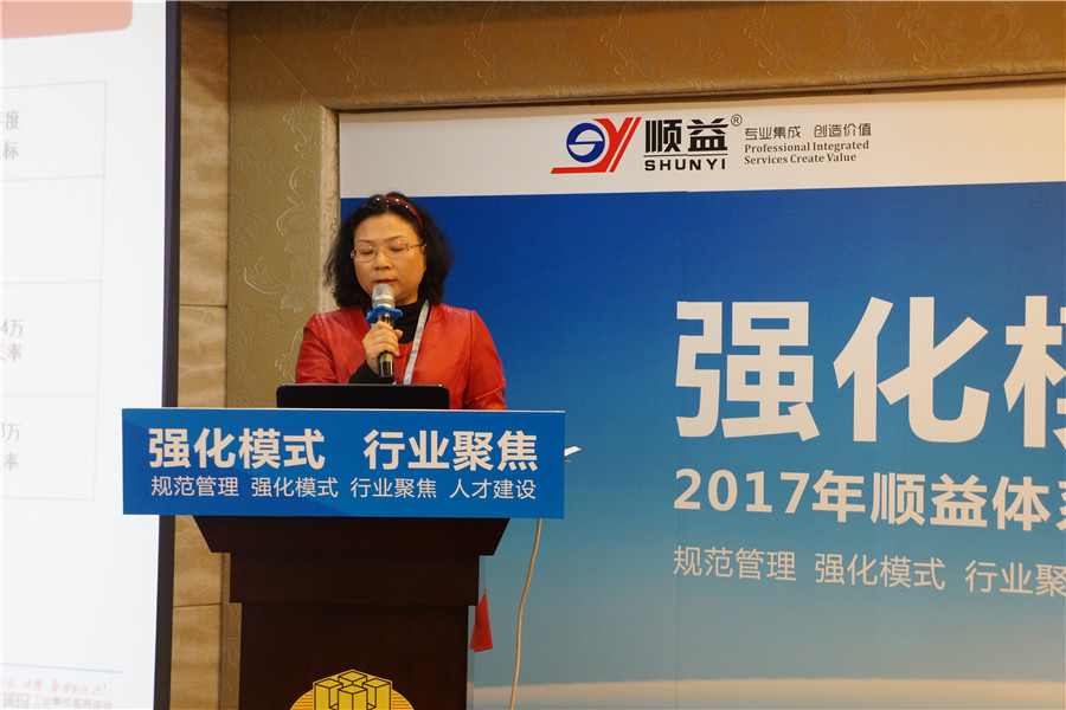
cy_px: 355
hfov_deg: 24.8
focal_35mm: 82
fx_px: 2428
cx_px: 533
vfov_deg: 16.7
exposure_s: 1/25
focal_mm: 55
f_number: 5.6
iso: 800
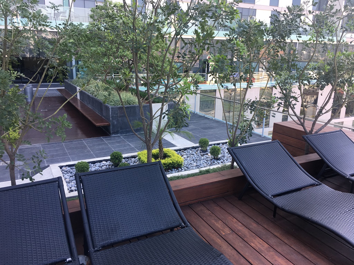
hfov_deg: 61.7
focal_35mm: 29
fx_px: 297
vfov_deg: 48.2
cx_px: 177
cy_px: 132
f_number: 2.2
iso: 25
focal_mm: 4.15
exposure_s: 1/120
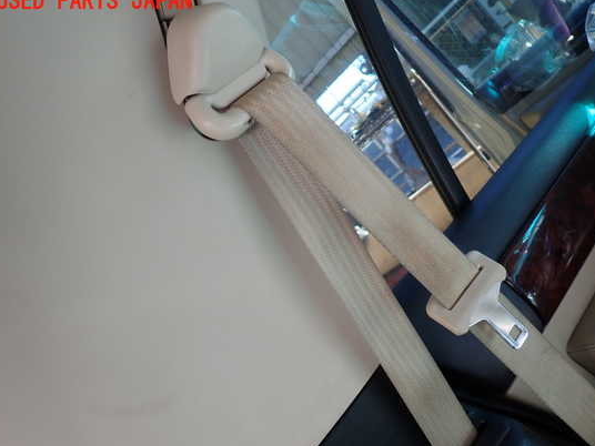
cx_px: 323
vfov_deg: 49.7
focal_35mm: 28
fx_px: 481
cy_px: 237
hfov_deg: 63.3
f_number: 2
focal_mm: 4.5
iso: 100
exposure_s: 1/100
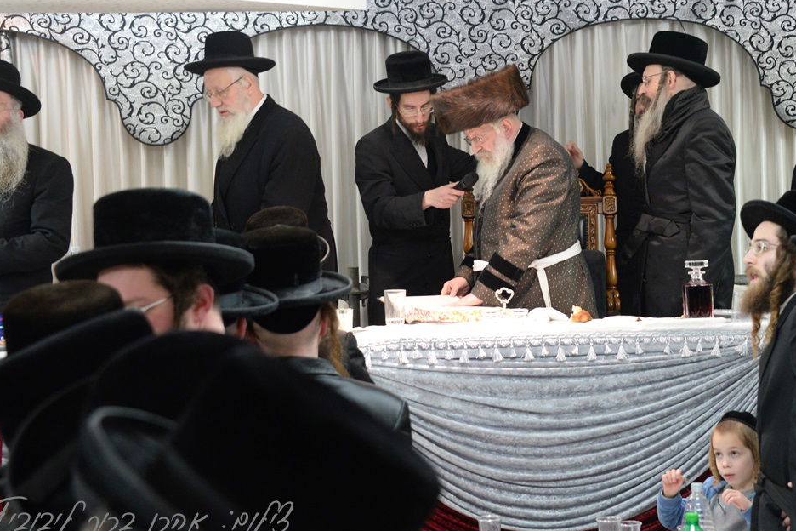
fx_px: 2056
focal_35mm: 93
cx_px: 513
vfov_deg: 14.7
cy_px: 205
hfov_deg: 21.8
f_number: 5.6
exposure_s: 1/80
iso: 2500
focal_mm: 68
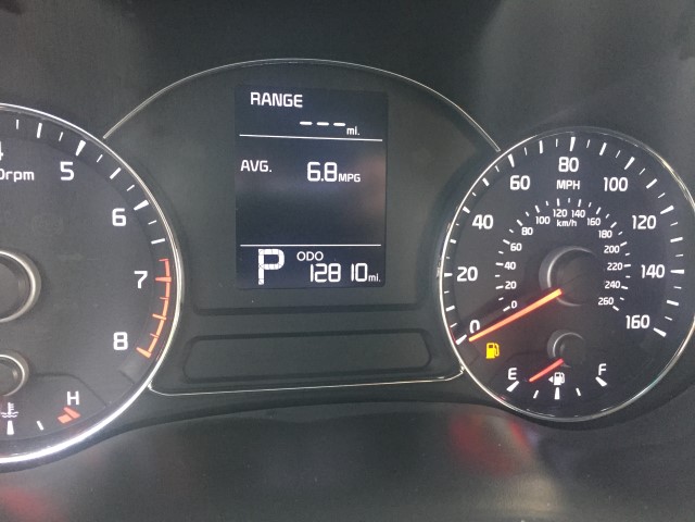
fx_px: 582
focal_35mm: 29
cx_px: 348
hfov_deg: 61.7
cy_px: 261
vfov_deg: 48.2
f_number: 2.2
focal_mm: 4.15
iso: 250
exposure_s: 1/24
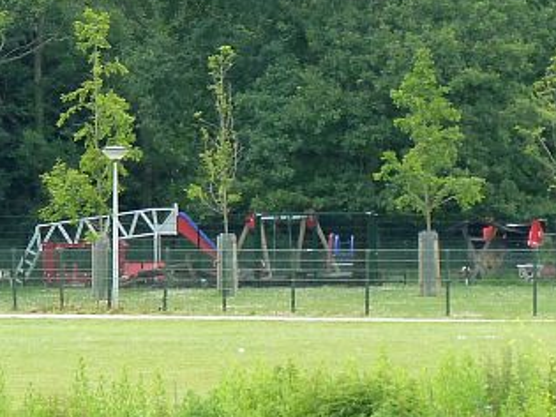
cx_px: 279
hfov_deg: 3.6
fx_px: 8831
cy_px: 141
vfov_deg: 2.7
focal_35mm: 550
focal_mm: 27.8
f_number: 4.5
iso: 125
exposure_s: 1/80
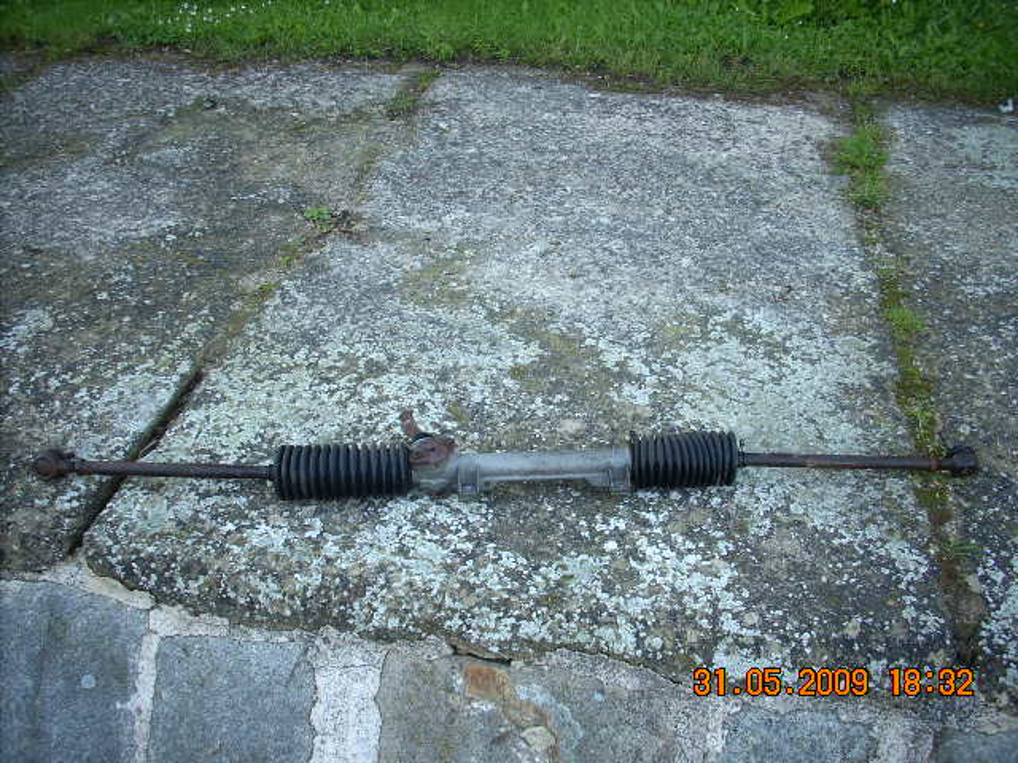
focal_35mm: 37
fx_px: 1088
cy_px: 382
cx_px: 509
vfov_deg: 38.7
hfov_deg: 50.1
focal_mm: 6.2
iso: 64
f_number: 2.8
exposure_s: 1/42.4
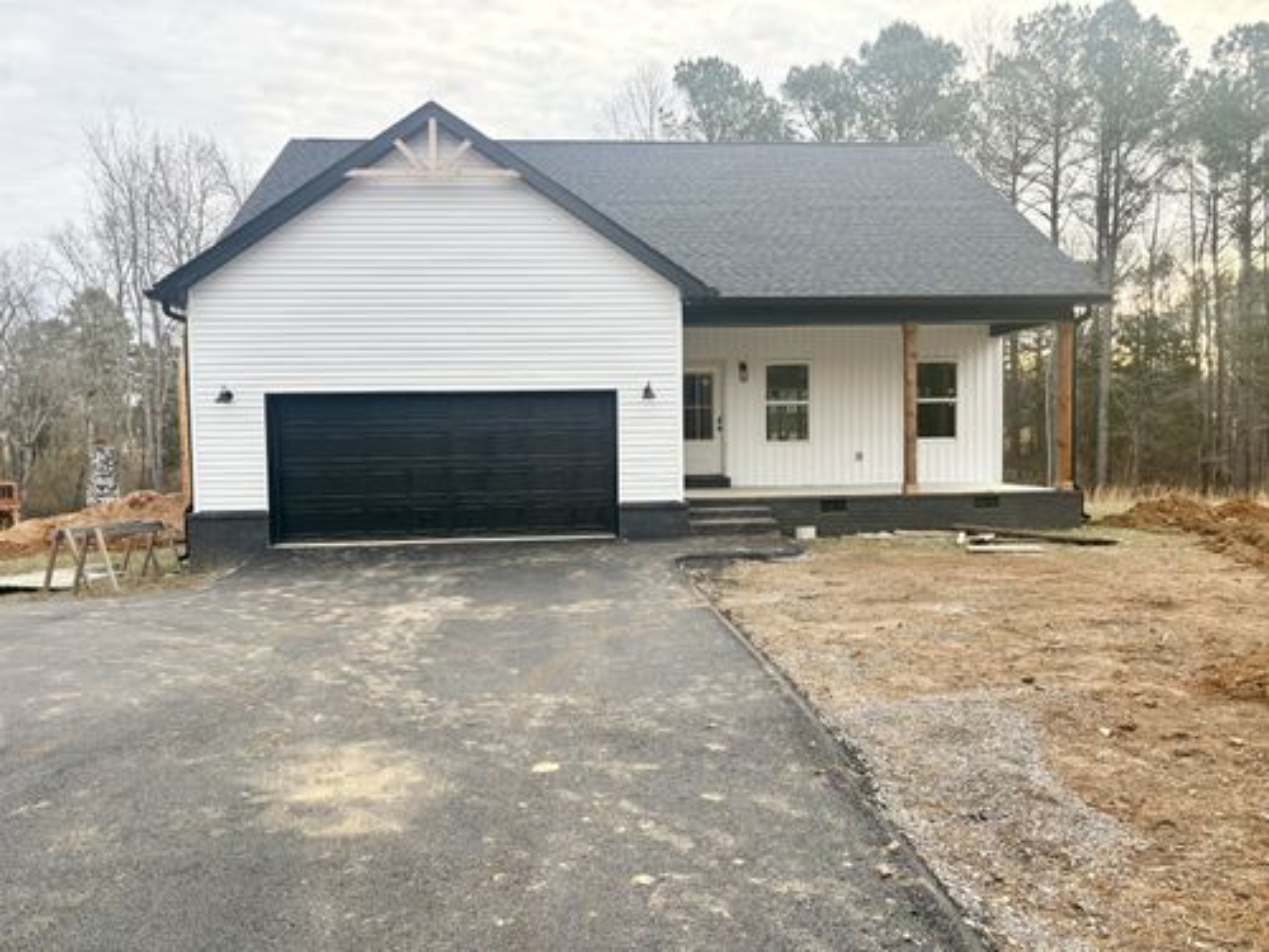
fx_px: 953
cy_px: 476
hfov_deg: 67.3
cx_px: 634
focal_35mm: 26
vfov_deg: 53.1
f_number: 1.6
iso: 50
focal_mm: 5.96
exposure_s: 1/270
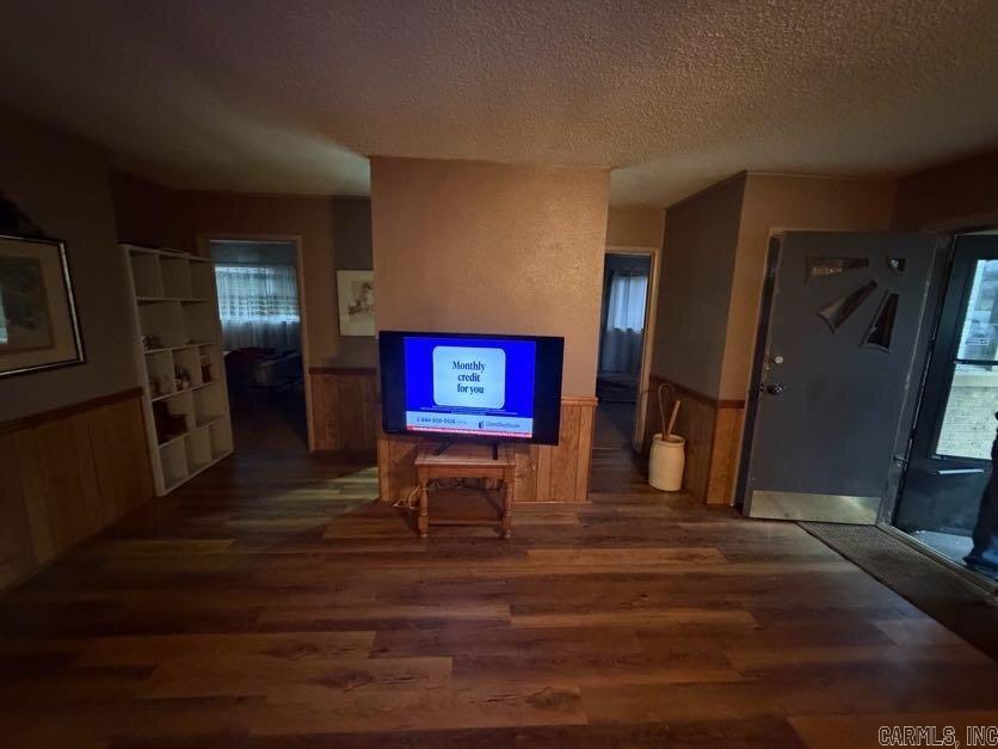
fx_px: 404
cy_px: 374
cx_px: 499
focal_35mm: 14
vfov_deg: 85.7
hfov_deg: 102.1
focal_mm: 2.22
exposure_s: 1/26
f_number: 2.2
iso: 1250
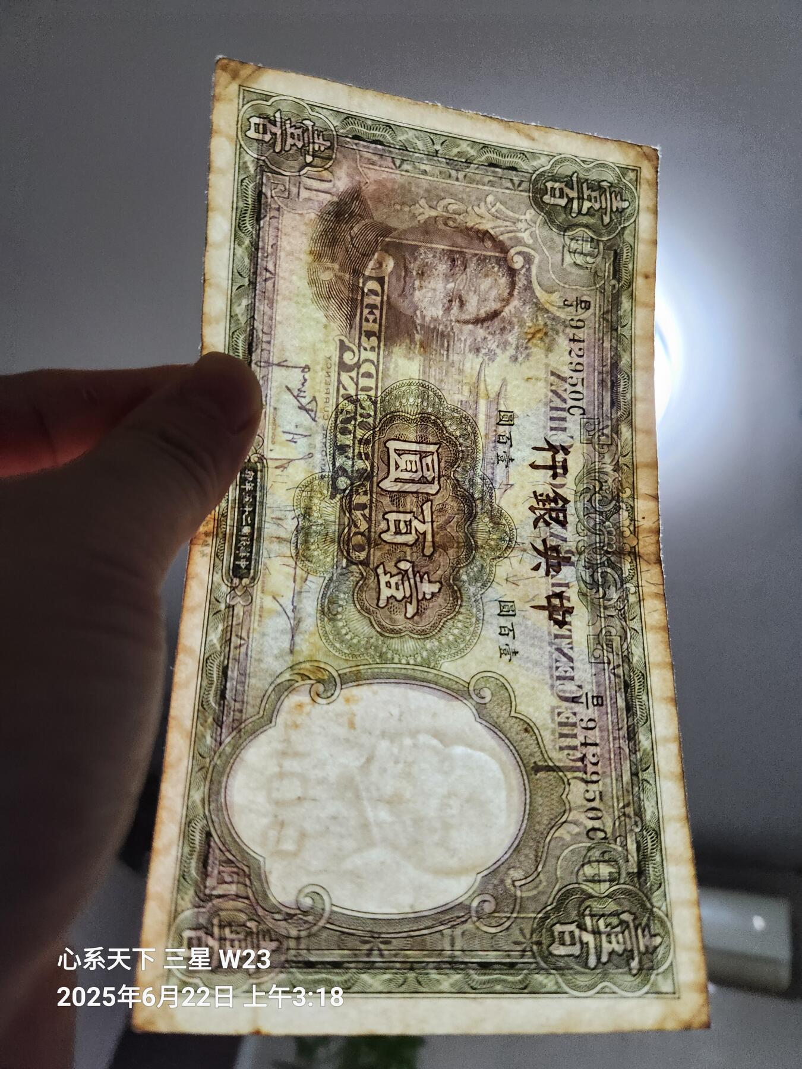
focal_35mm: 23
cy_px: 534
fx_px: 710
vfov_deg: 73.9
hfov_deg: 58.9
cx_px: 401
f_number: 1.8
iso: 640
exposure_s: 1/100
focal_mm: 5.4
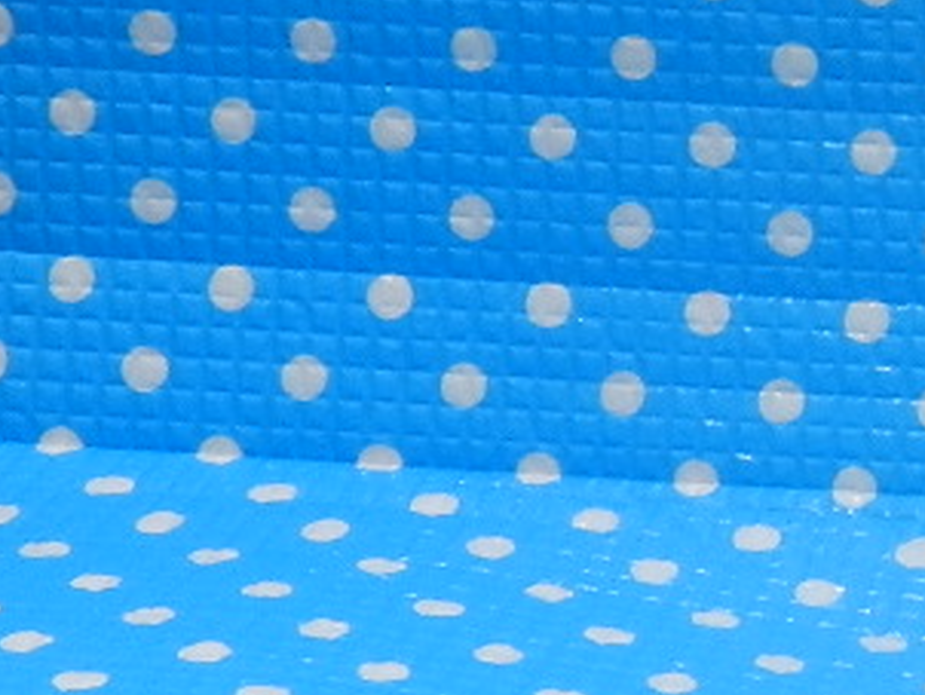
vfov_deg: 9.2
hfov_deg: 11.1
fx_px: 4306
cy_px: 83
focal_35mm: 161
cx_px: 1887
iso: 360
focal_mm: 6.7
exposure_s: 1/30
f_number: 4
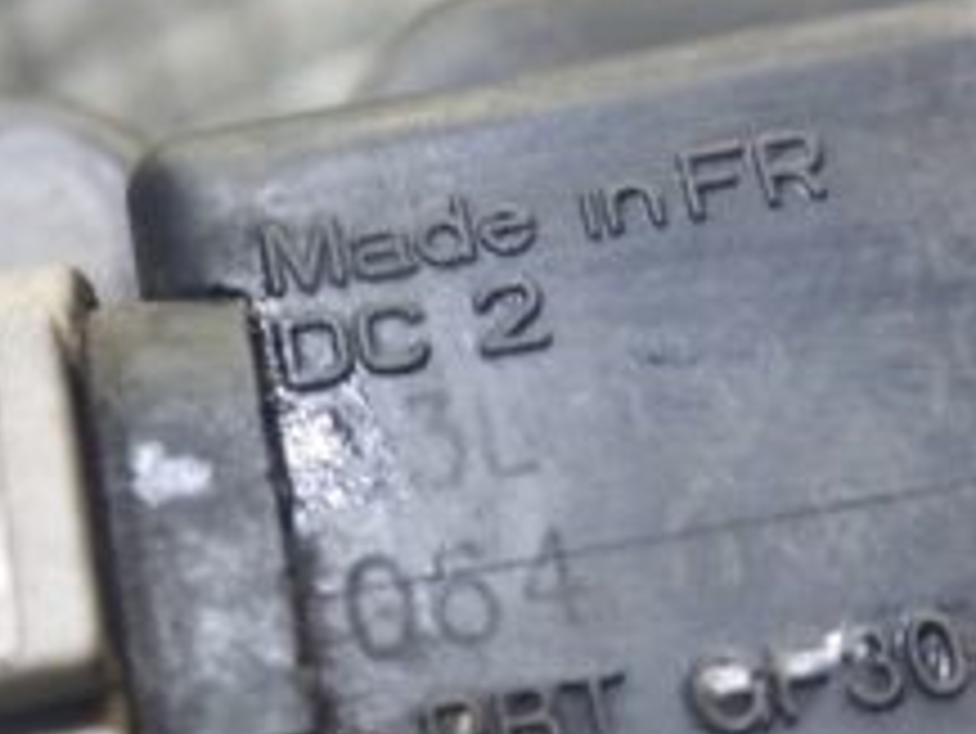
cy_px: 446
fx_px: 1947
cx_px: 391
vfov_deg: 21.3
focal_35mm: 69
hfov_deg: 28.1
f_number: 1.8
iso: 160
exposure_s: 1/50
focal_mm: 5.23
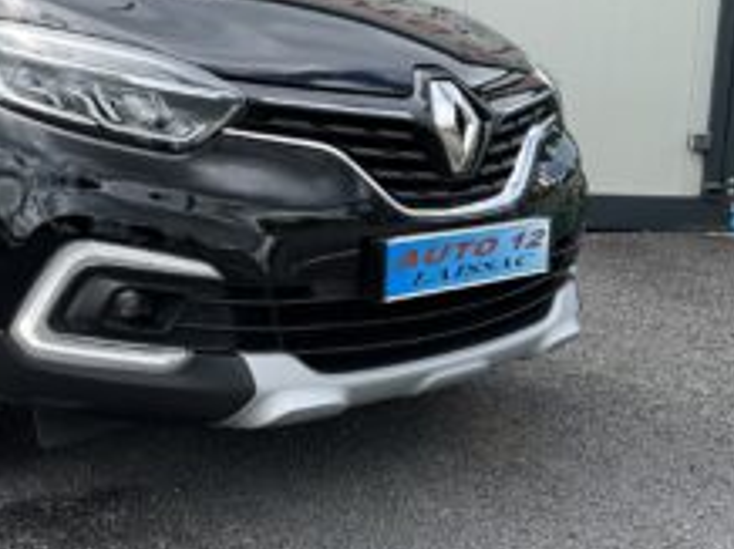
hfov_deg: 36.7
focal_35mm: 50
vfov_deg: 28.9
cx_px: 133
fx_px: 1059
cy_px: 184
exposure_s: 1/709
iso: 25
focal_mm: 3
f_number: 1.8
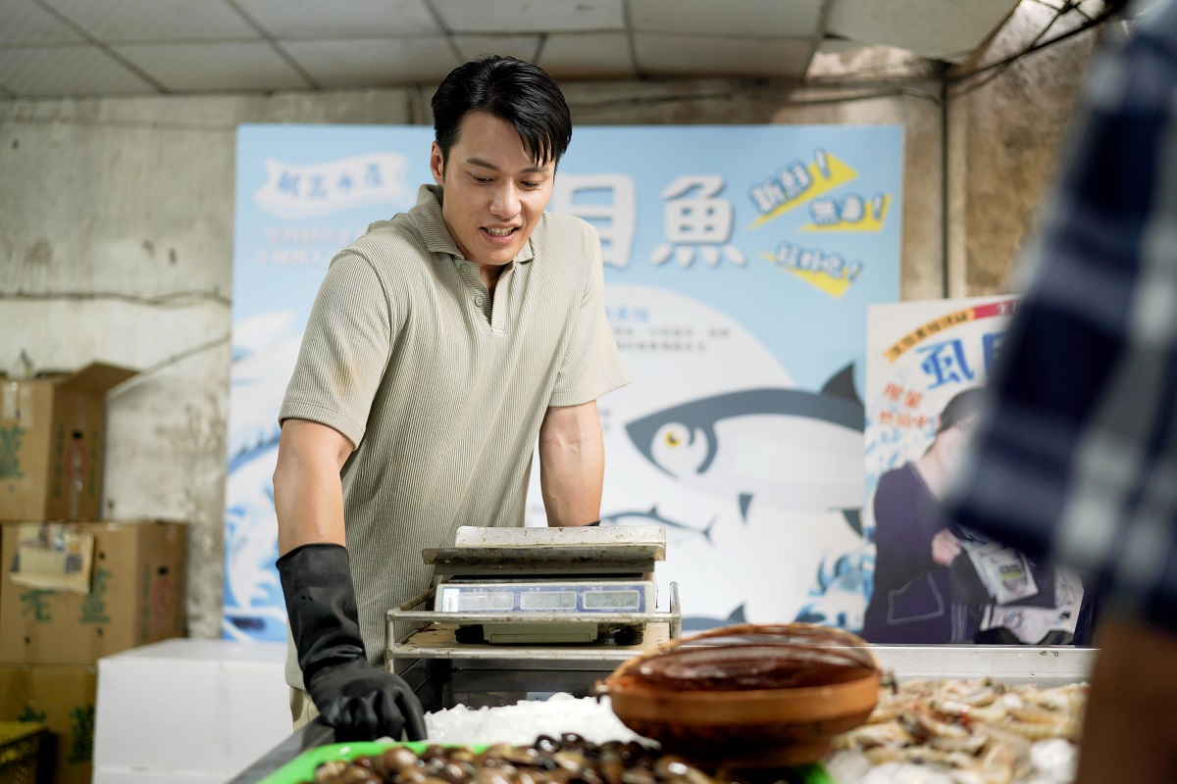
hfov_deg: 54.4
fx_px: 1144
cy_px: 392
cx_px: 588
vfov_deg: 37.9
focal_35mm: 35
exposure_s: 1/125
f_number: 1.4
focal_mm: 35
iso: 160
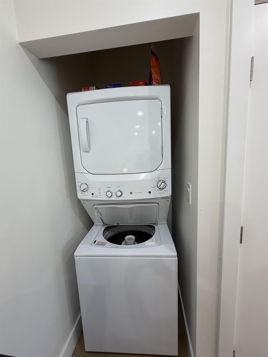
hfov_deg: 85.7
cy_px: 178
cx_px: 134
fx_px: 145
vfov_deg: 102.1
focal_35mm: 14
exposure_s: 1/120
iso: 250
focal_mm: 2.22
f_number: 2.2
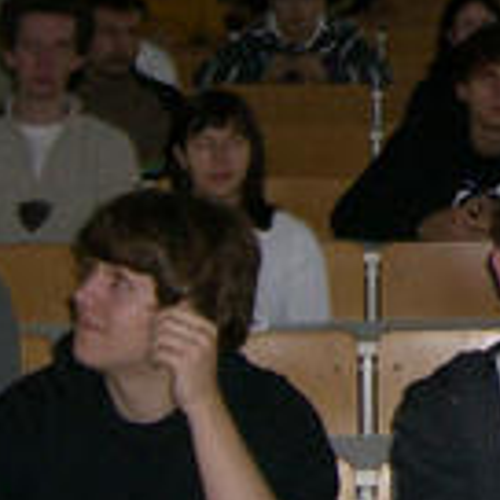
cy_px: -66
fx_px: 2582
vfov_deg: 10.9
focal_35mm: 158
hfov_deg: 10.5
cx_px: 835
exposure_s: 1/60
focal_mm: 6.2
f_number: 2.7
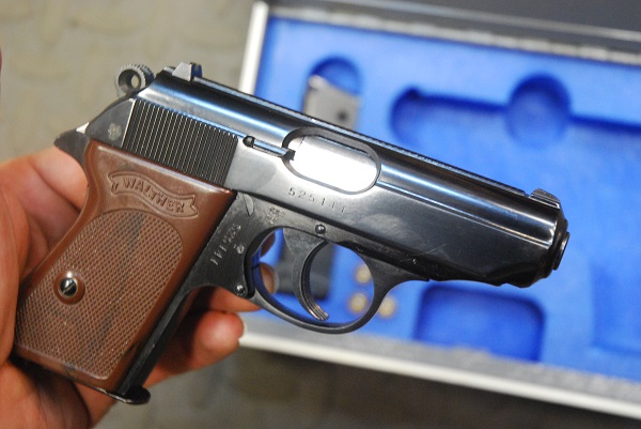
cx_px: 320
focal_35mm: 78
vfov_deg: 17.5
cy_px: 214
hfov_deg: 26.0
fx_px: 1390
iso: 1600
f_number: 4.5
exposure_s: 1/25
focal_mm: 52
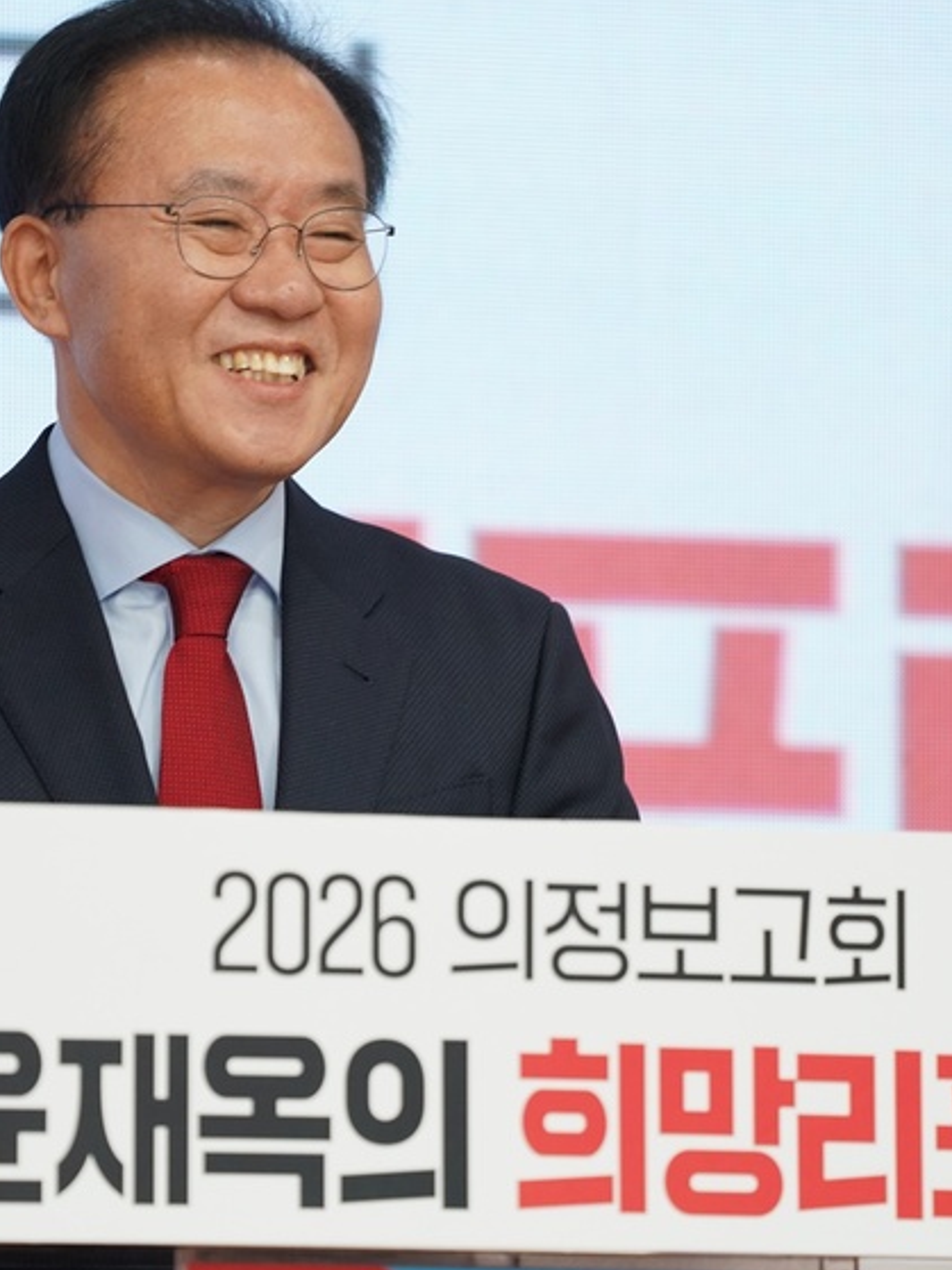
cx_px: 439
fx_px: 18562
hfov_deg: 2.9
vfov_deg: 3.9
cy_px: 623
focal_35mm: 506
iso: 1250
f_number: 5.6
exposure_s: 1/100
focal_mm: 327
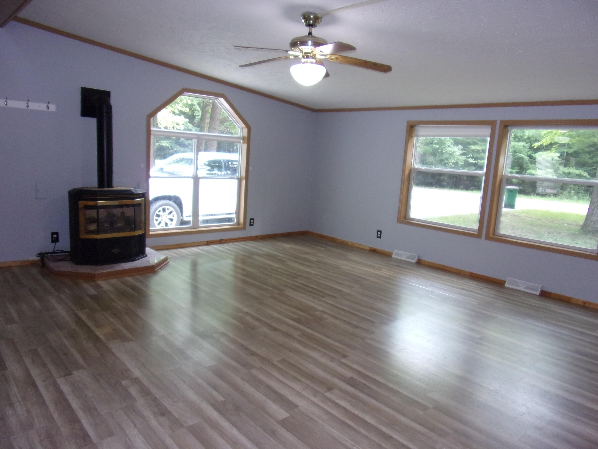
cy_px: 224
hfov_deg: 71.6
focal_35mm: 24
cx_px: 299
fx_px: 415
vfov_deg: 56.8
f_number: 3.3
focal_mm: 4.3
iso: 200
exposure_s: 1/21
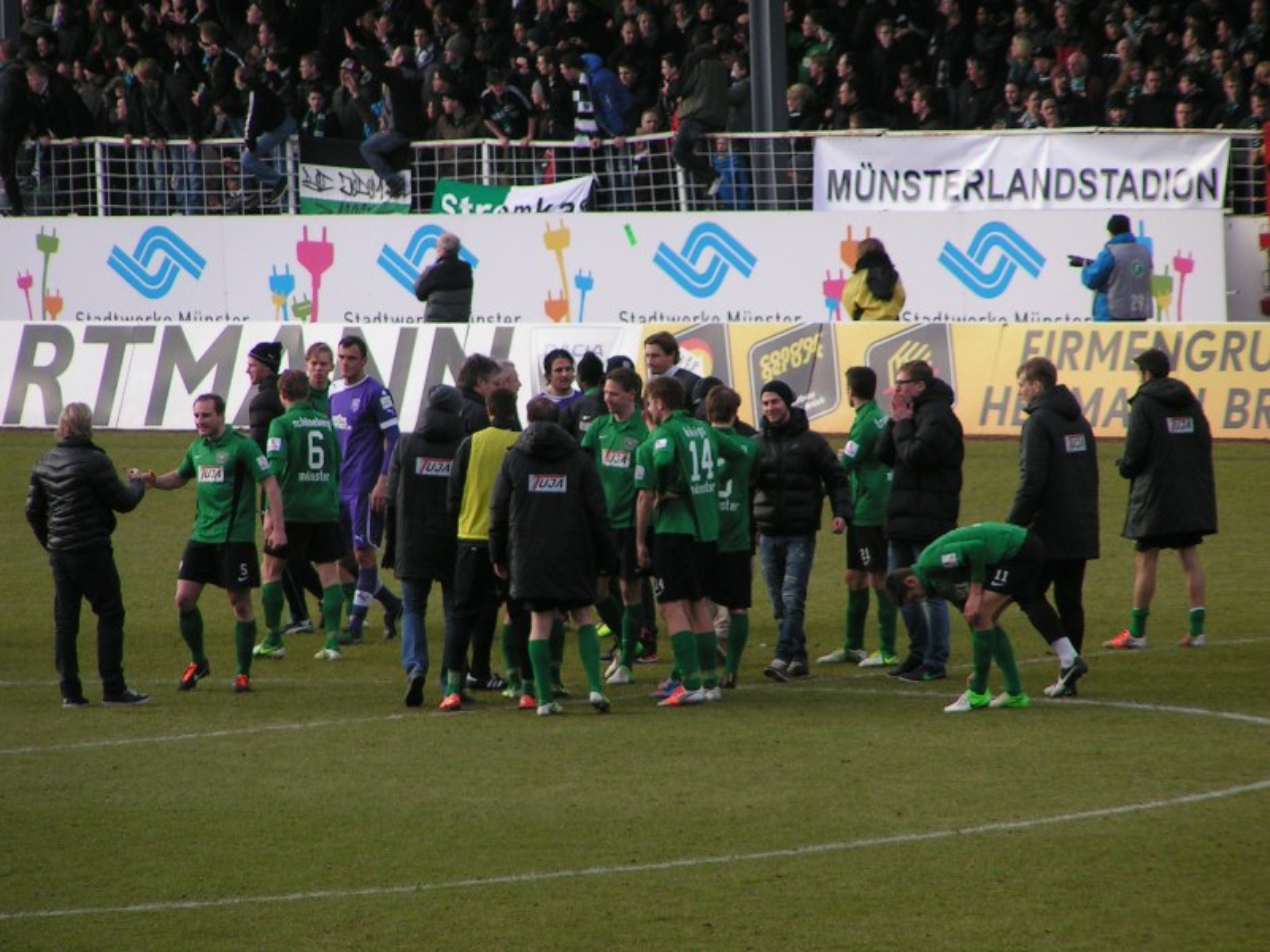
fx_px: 13942
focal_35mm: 380
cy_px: 476
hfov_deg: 5.2
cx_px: 635
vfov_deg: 3.9
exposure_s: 1/400
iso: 50
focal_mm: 58
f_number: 3.5
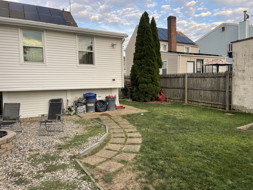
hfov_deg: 69.4
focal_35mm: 25
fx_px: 183
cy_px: 95
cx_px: 126
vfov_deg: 54.9
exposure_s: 1/413
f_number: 1.6
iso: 32
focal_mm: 5.1
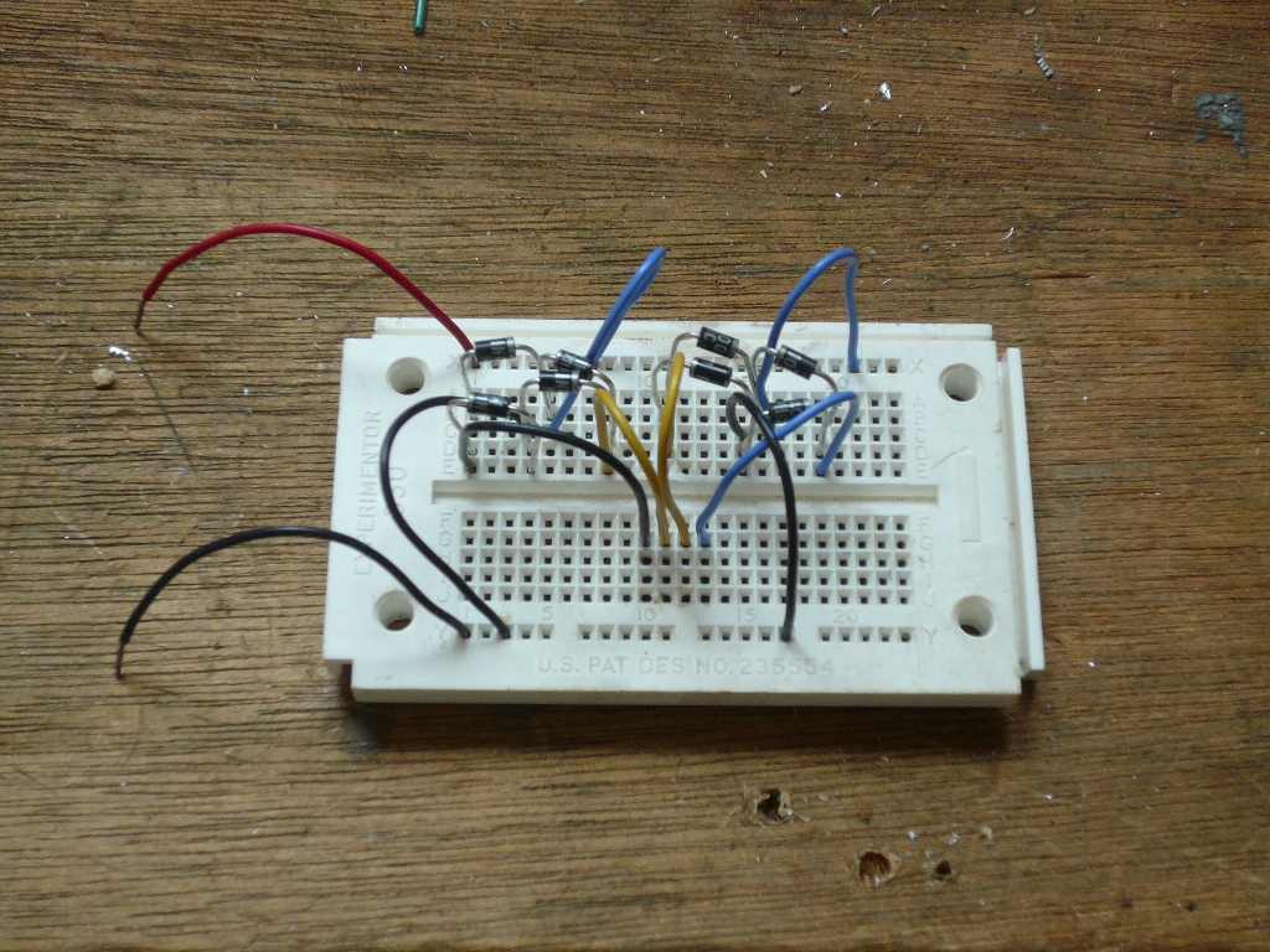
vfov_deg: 25.2
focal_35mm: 58
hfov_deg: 33.2
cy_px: 476
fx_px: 2128
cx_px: 635
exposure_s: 1/80
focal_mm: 9.6
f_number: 4
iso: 100
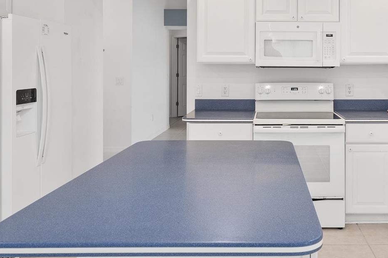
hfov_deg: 51.8
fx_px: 388
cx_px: 269
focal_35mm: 36
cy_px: 74
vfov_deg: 36.3
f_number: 7.1
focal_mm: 21
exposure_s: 1/8
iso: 125
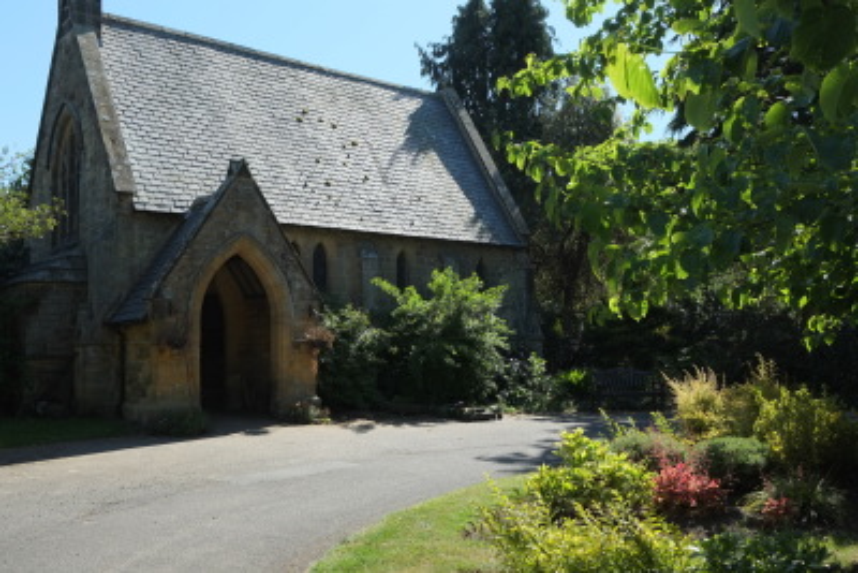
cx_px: 429
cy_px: 286
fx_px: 834
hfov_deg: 54.4
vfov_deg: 37.9
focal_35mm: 35
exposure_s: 1/420
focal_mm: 23
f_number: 9
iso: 800
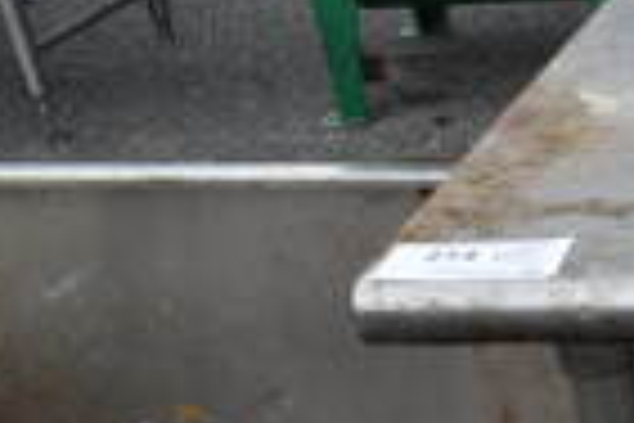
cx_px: 1196
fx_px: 2060
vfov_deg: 11.2
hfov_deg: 14.9
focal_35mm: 117
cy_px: 675
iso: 100
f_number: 7.1
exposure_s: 1/200
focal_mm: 18
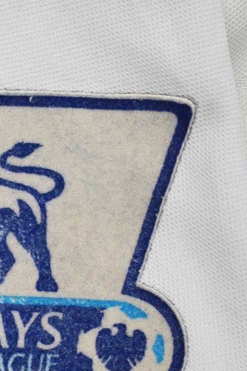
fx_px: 887
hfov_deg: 15.2
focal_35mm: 86
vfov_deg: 23.4
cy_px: 270
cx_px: -57
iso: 400
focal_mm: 25
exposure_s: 1/60
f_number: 10
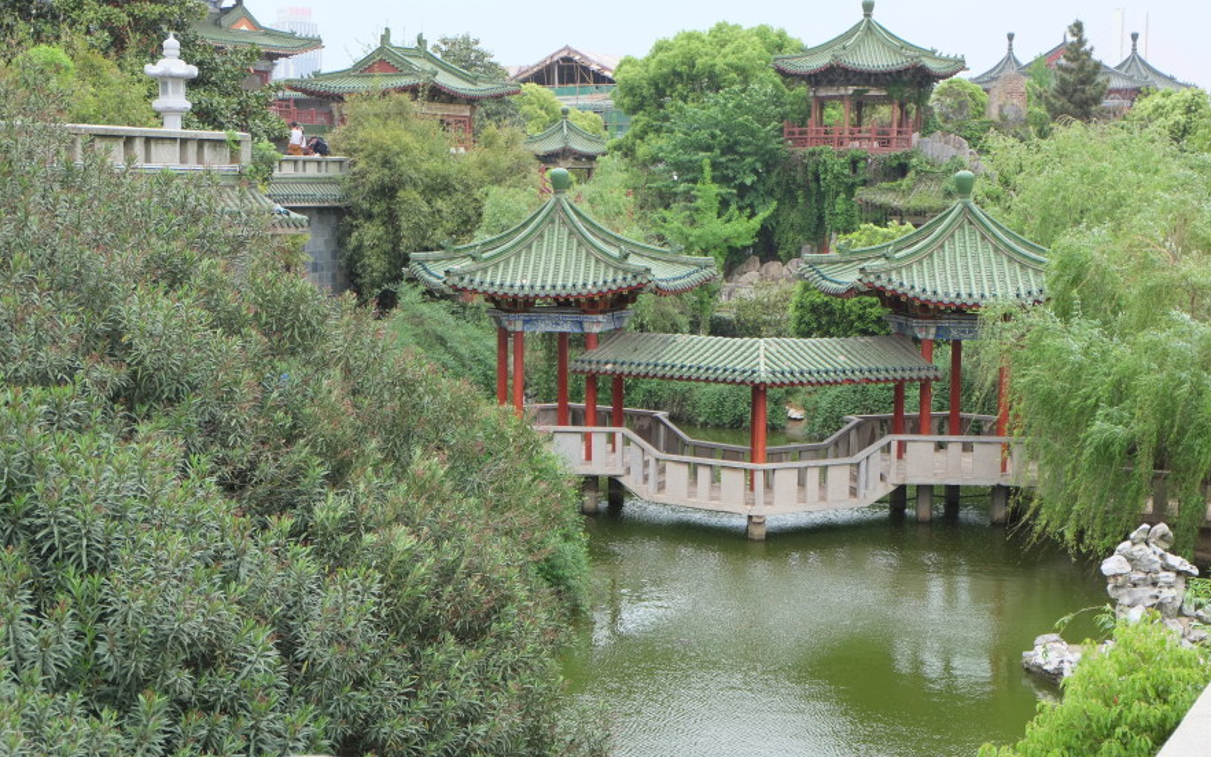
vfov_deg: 22.4
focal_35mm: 58
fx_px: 1914
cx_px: 560
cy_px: 402
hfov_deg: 35.1
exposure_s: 1/420
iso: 400
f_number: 5
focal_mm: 32.5
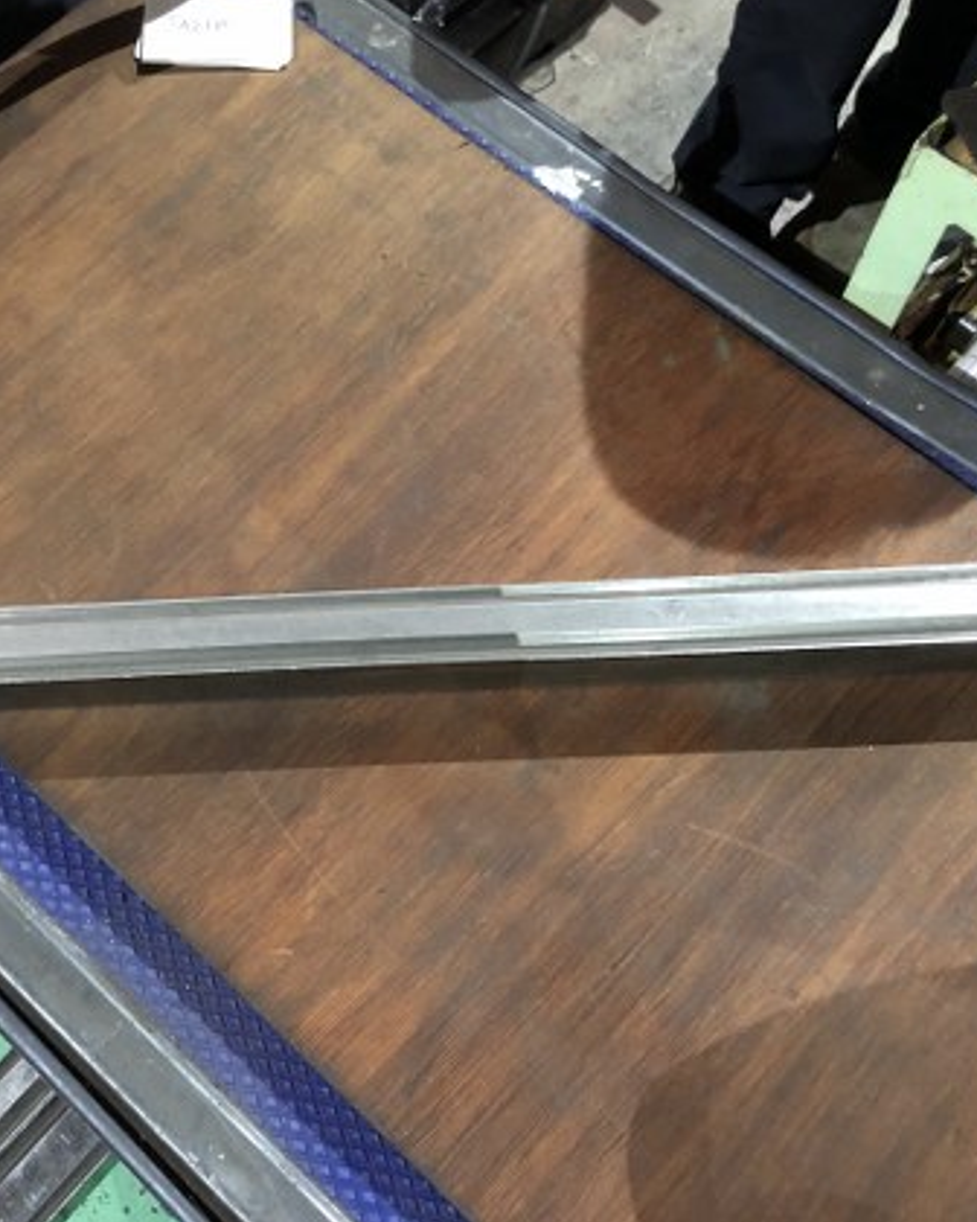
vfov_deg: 46.8
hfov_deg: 37.9
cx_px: 355
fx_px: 1410
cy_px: 573
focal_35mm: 39
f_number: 1.8
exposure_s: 1/5
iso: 80
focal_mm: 3.99
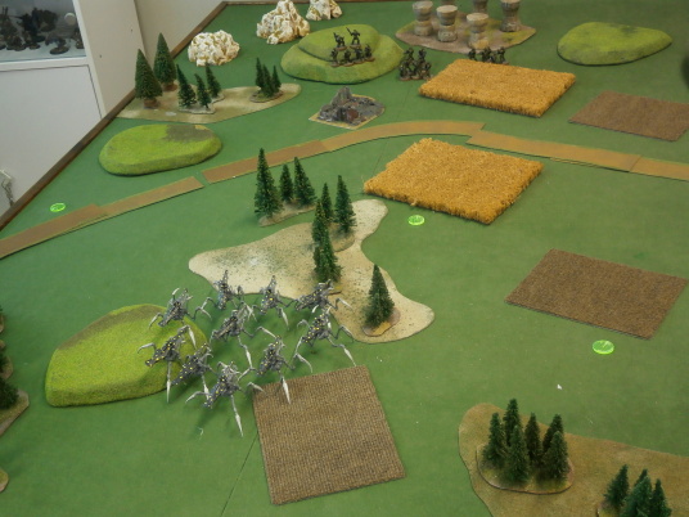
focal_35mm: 47
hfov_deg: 40.4
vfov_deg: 30.9
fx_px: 935
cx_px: 344
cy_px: 258
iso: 200
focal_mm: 8.3
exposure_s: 1/25
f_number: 3.4
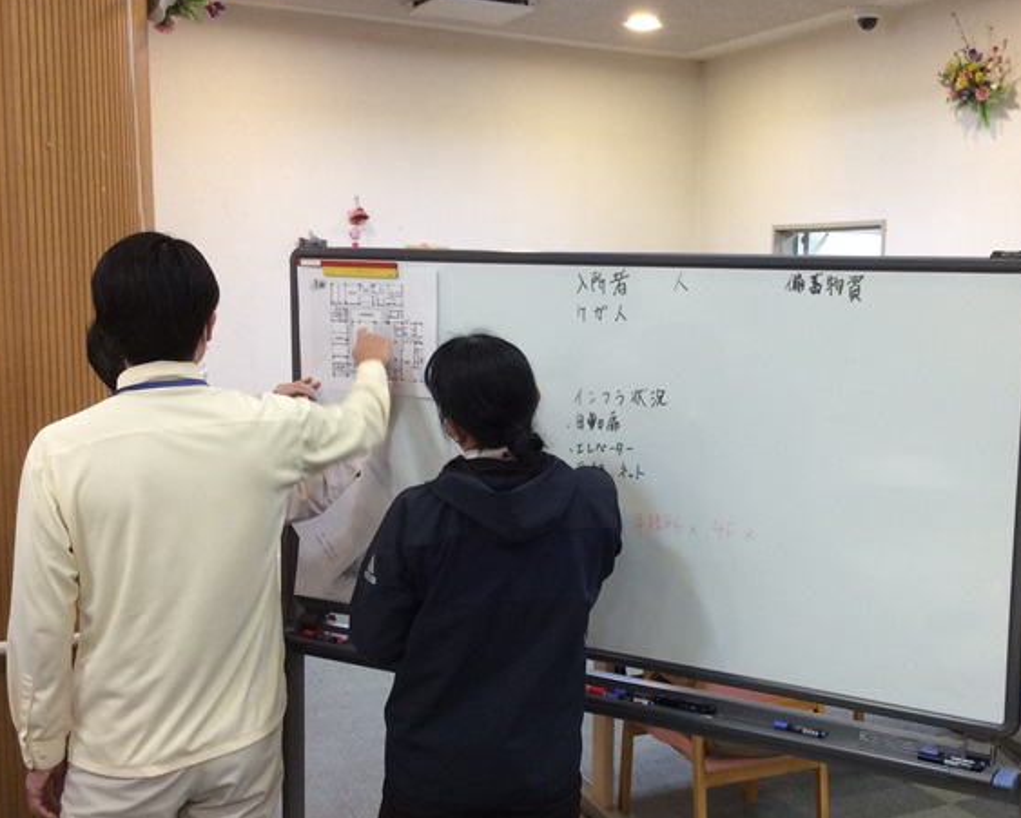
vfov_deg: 34.9
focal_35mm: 43
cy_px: 444
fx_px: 1300
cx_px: 650
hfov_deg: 42.5
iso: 64
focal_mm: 3.3
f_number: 2.4
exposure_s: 1/24
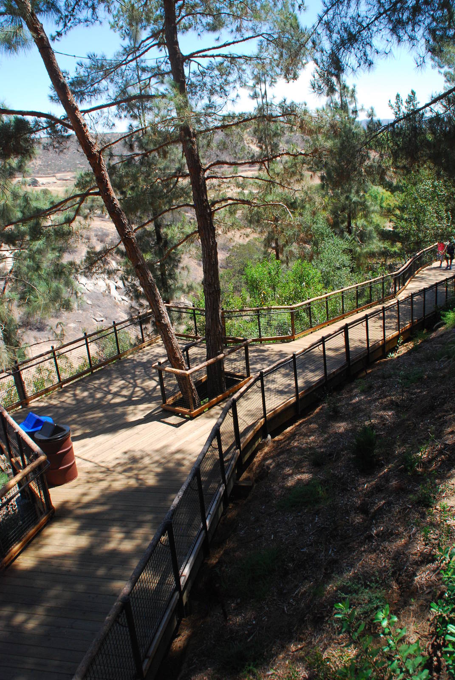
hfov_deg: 48.0
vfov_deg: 67.3
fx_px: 510
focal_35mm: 27
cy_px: 340
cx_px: 228
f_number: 9
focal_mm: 18
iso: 500
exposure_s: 1/320
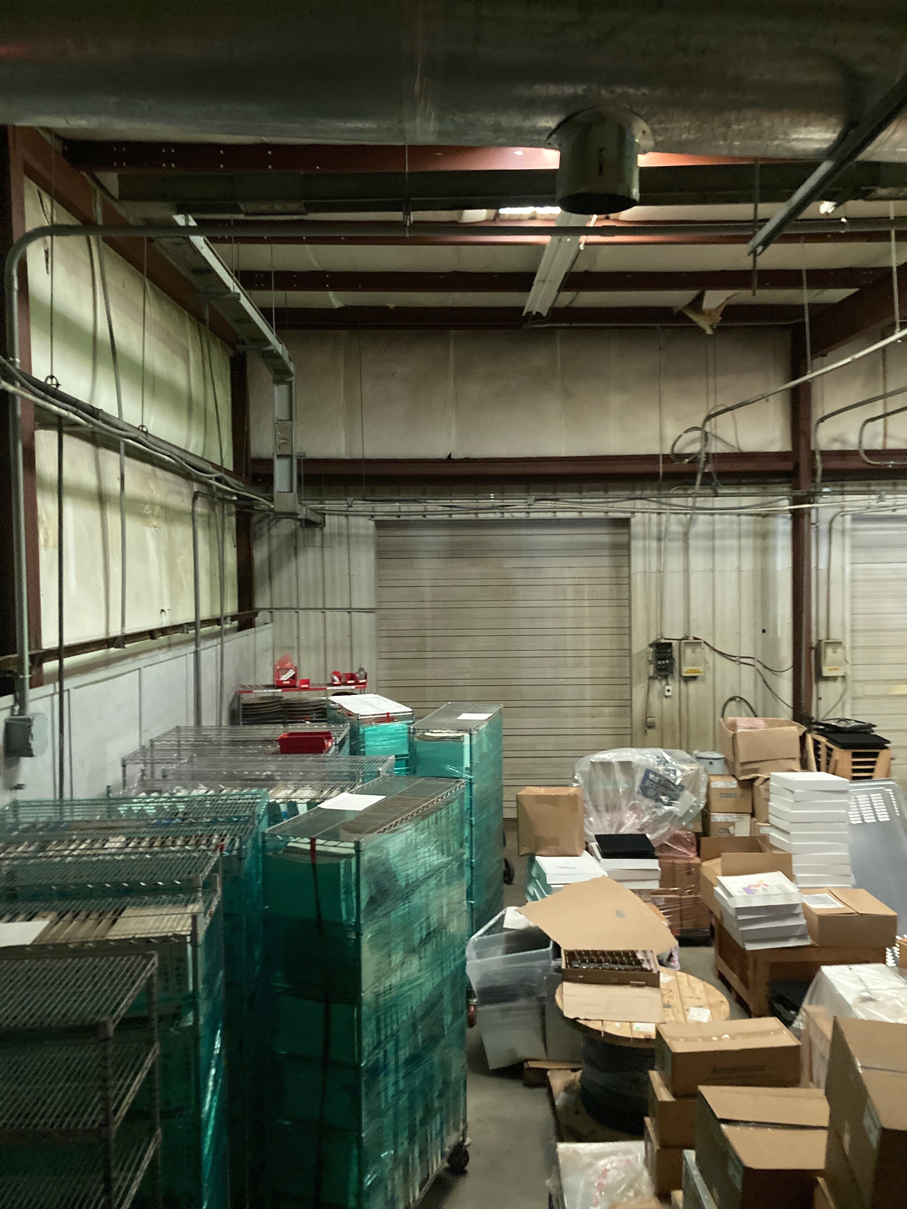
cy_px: 604
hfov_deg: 49.7
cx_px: 454
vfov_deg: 63.4
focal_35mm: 28
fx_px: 978
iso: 640
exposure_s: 1/28
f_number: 1.8
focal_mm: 3.99
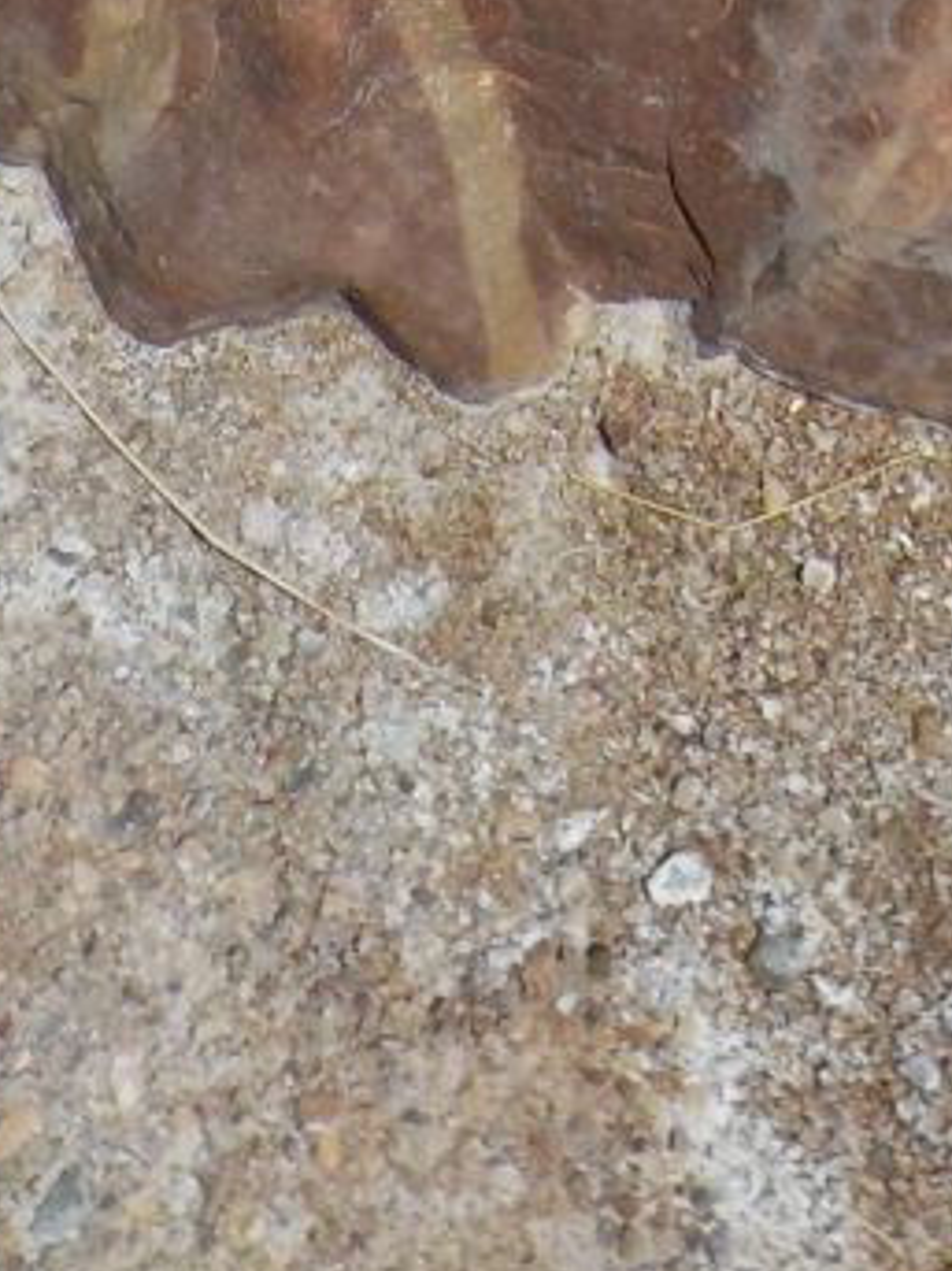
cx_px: 959
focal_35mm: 105
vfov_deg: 17.1
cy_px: -574
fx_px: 3853
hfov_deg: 13.9
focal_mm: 4.1
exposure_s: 1/800
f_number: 6.6
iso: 125
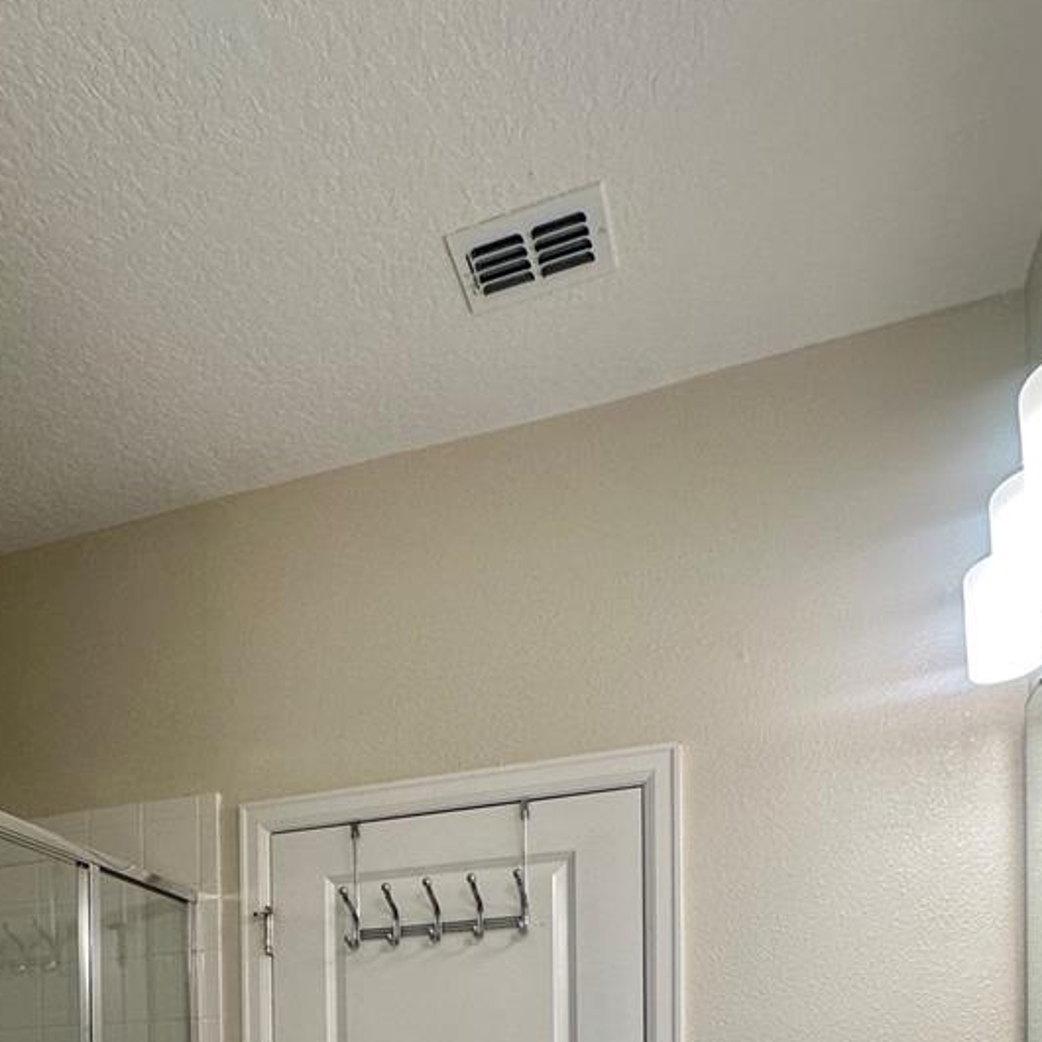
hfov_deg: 57.1
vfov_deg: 44.4
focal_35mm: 28
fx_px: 954
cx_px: 446
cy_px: 1134
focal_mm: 2.22
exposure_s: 1/120
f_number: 2.2
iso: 125
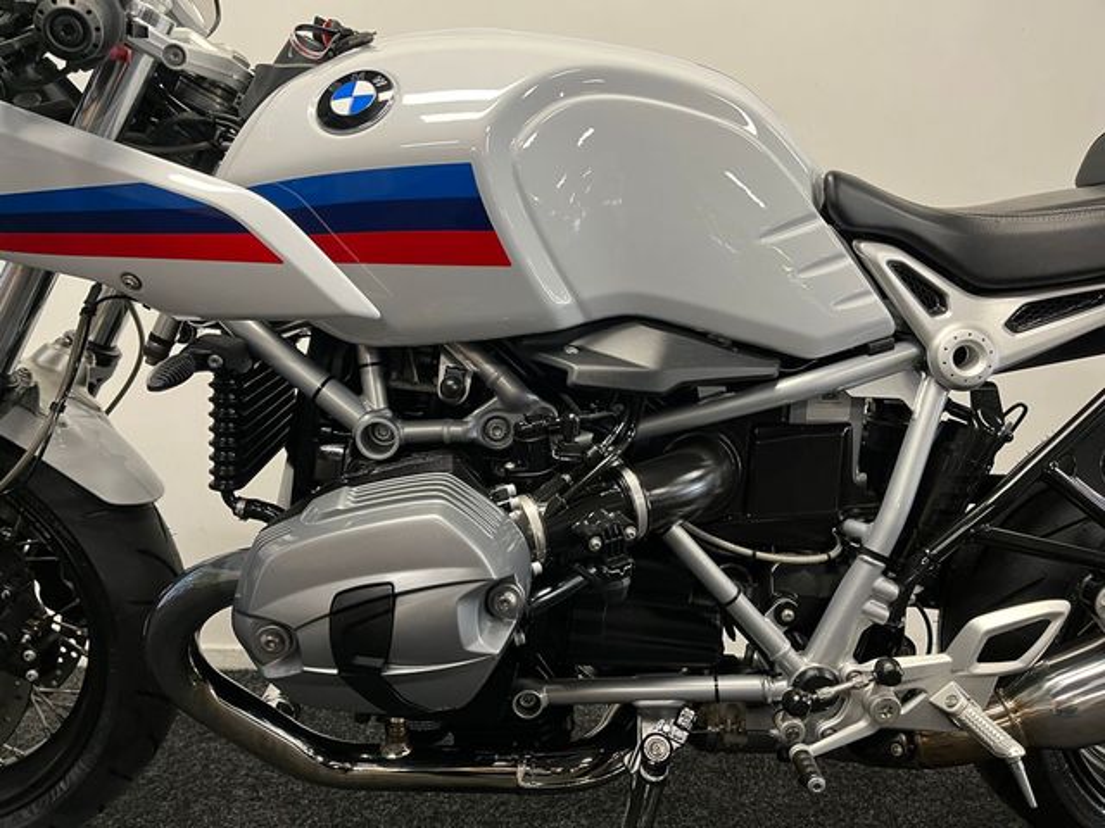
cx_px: 552
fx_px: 830
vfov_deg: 53.1
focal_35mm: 26
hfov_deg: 67.3
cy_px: 414
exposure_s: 1/50
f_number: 1.6
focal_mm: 5.1
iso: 160
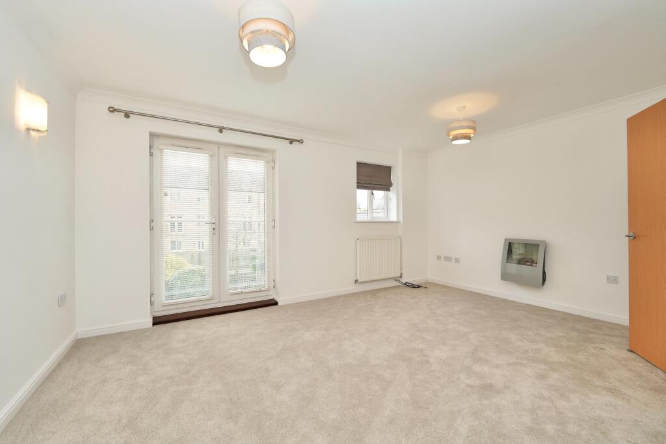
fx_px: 259
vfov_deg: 81.2
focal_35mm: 14
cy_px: 222
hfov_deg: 104.2
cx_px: 333
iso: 500
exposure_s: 1/160
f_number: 4
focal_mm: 14
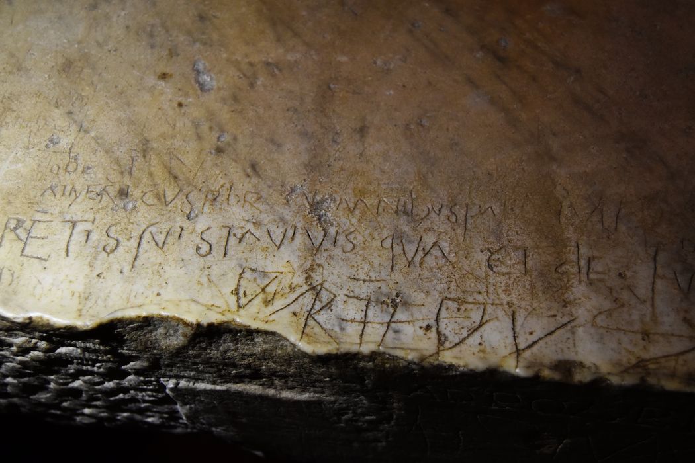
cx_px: 348
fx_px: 927
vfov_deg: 28.1
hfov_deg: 41.1
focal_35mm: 48
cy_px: 232
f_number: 4.5
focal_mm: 32
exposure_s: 1/60
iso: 1800
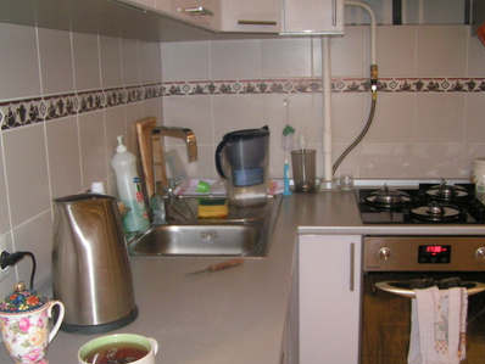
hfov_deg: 43.8
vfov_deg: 33.6
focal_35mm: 43
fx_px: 603
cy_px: 196
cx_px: 245
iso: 200
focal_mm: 5.8
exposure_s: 1/40
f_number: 2.8
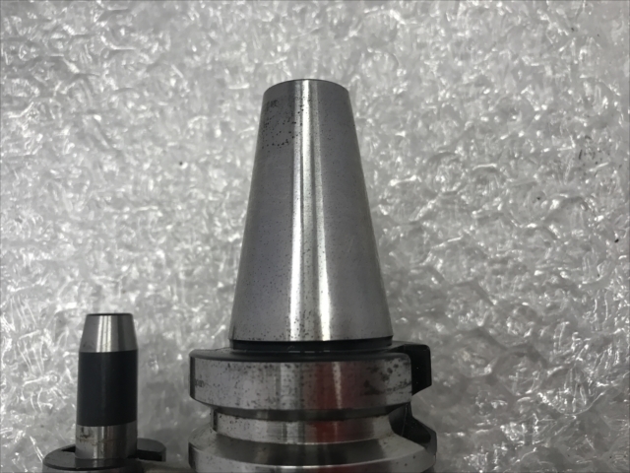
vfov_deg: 49.7
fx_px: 510
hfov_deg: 63.4
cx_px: 315
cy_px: 236
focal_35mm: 28
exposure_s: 1/30
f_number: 1.8
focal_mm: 3.99
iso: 25
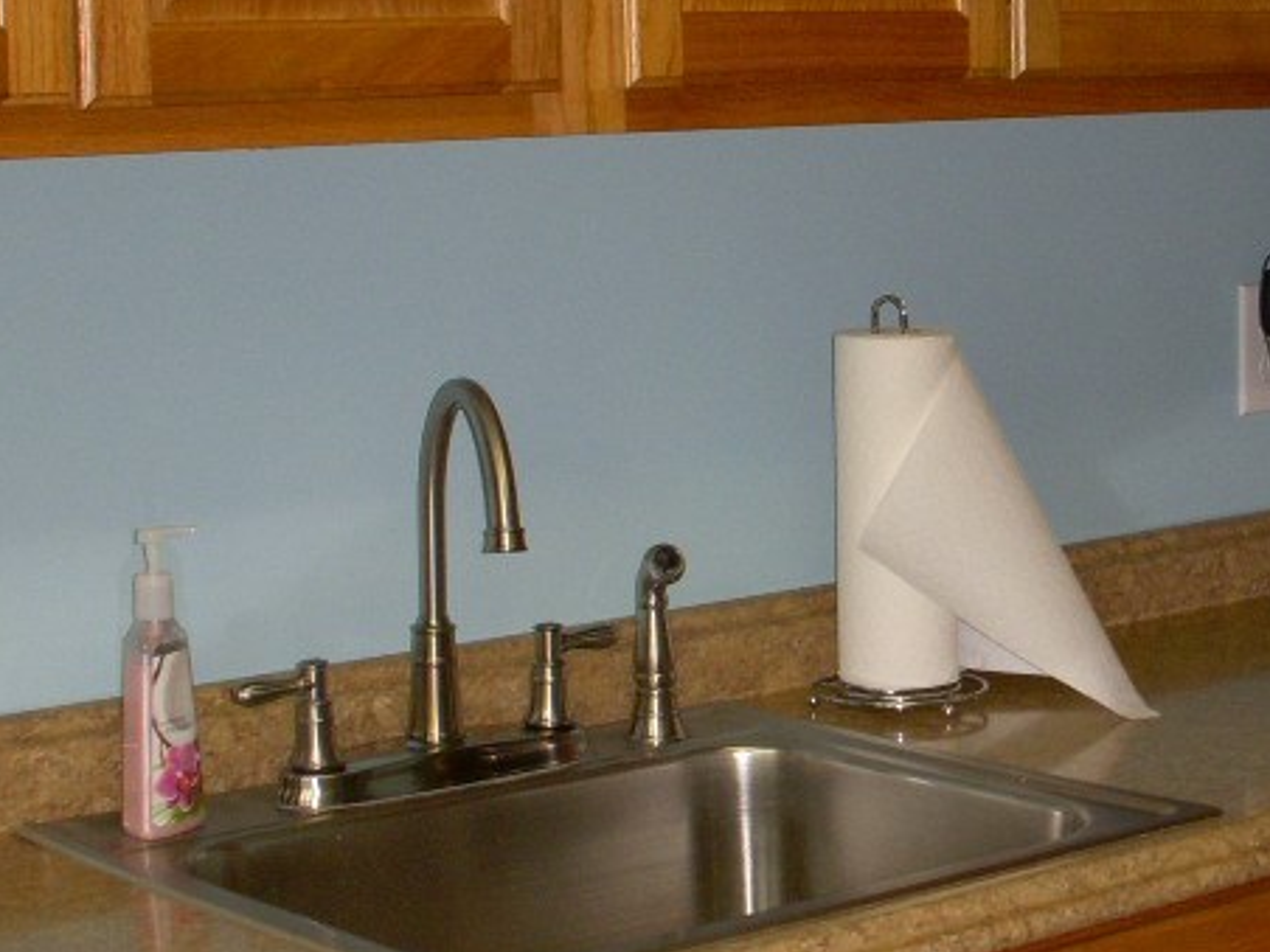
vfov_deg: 17.2
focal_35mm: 86
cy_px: 438
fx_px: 3155
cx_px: 1028
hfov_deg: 22.4
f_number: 3.3
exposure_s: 1/50
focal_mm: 6.3
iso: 160
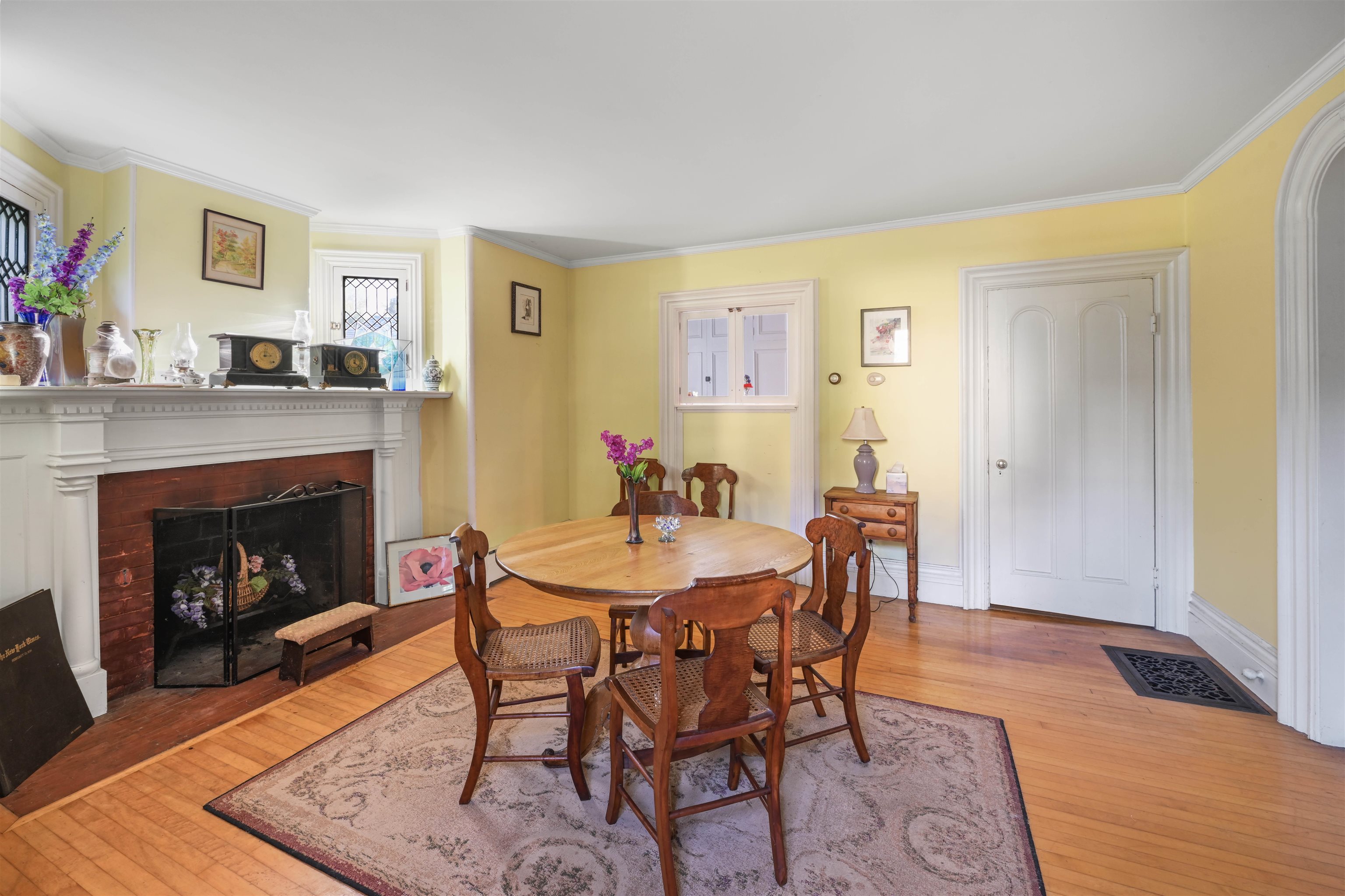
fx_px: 523
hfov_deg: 104.3
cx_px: 672
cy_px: 448
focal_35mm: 14
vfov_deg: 81.2
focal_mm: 14
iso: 400
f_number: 10
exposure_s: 1/2
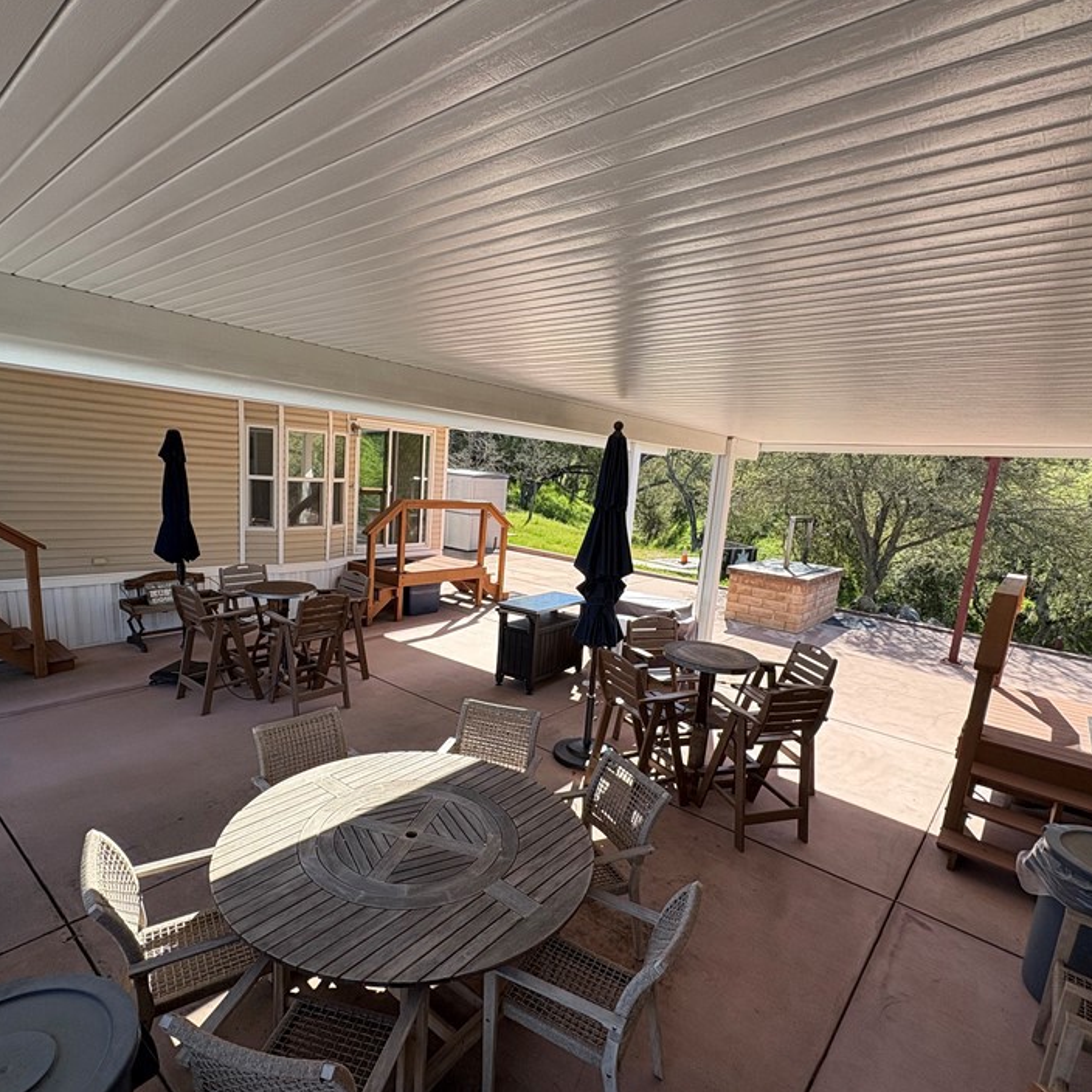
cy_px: 586
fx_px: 642
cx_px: 517
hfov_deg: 80.7
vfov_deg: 80.6
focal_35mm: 18
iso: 64
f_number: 2.2
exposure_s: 1/821
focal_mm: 2.22
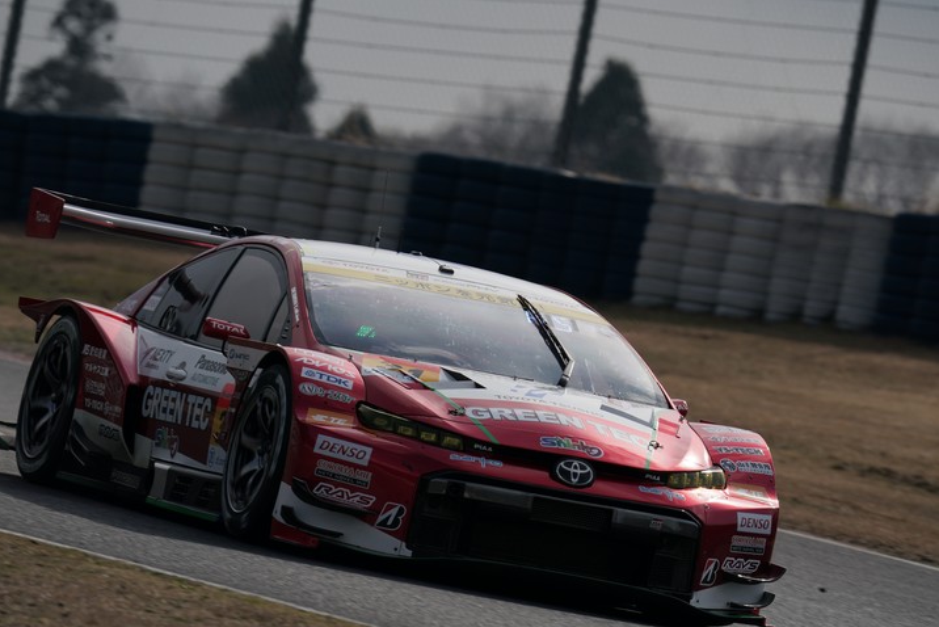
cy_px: 314
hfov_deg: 3.4
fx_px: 15734
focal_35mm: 603
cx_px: 471
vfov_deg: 2.3
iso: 200
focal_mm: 600
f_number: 11
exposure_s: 1/640
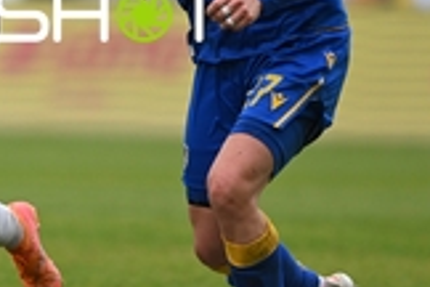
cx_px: -35
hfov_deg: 1.9
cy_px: 16
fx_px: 13269
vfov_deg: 1.2
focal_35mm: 1111
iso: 560
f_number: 2.8
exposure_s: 1/2000
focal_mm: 300
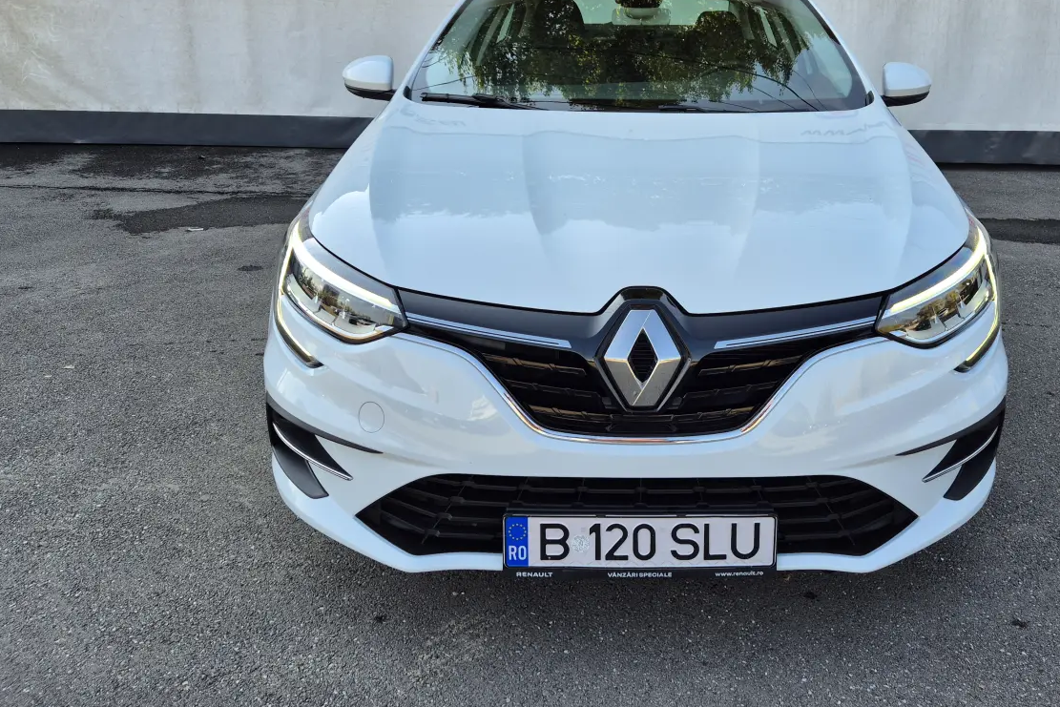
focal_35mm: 31
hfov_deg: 59.6
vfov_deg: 41.5
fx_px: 913
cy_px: 206
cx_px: 654
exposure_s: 1/458
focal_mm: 5.4
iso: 25
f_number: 1.8
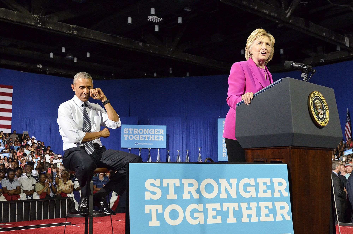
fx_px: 411
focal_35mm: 42
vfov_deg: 31.8
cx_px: 176
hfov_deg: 46.5
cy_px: 117
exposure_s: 1/1250
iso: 3200
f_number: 4
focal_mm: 28
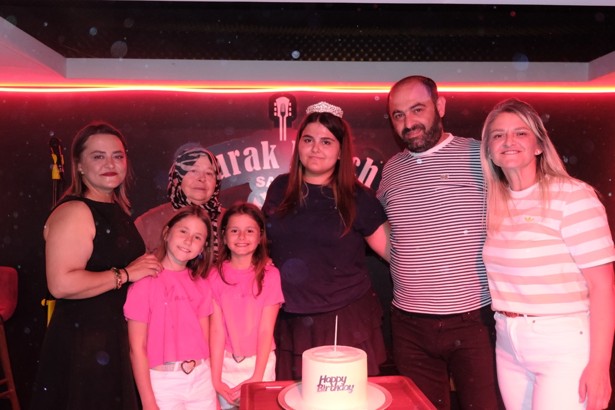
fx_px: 547
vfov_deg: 41.1
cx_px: 308
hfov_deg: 58.7
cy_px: 205
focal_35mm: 32
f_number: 3.2
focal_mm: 21.4
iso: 4000
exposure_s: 1/100
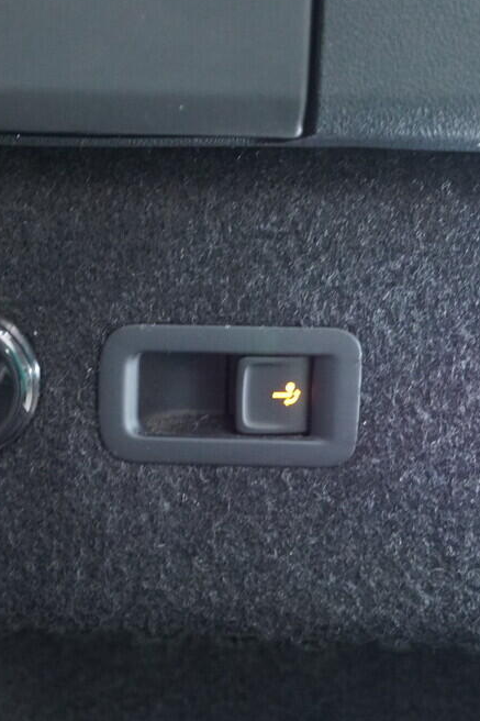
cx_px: 22
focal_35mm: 79
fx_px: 1581
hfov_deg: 17.0
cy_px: 318
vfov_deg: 25.7
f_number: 2.8
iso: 2000
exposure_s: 1/40
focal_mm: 24
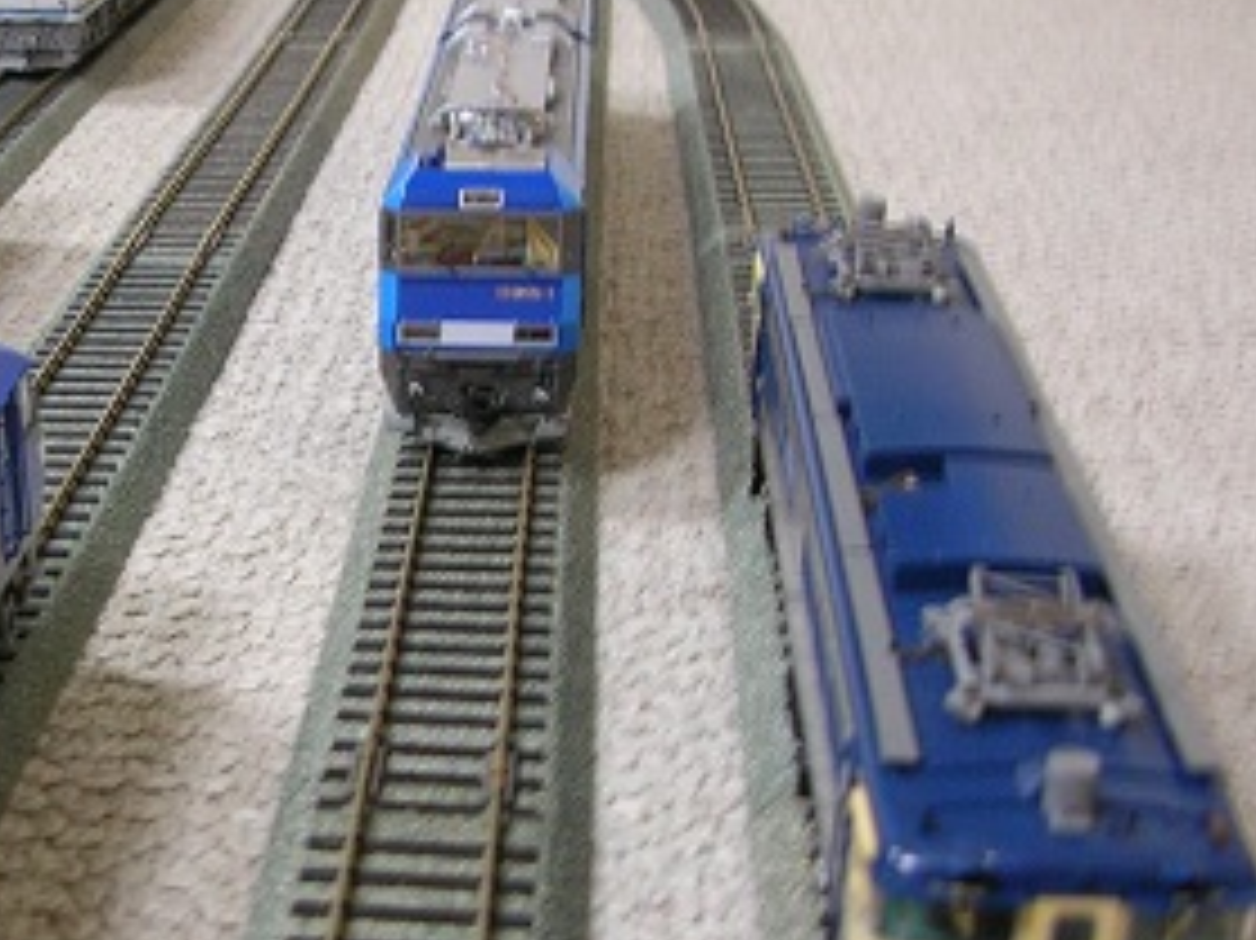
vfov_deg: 23.6
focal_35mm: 62
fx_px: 2249
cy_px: 492
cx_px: 182
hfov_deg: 30.2
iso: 90
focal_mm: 5.8
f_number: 2.8
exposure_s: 1/5.7
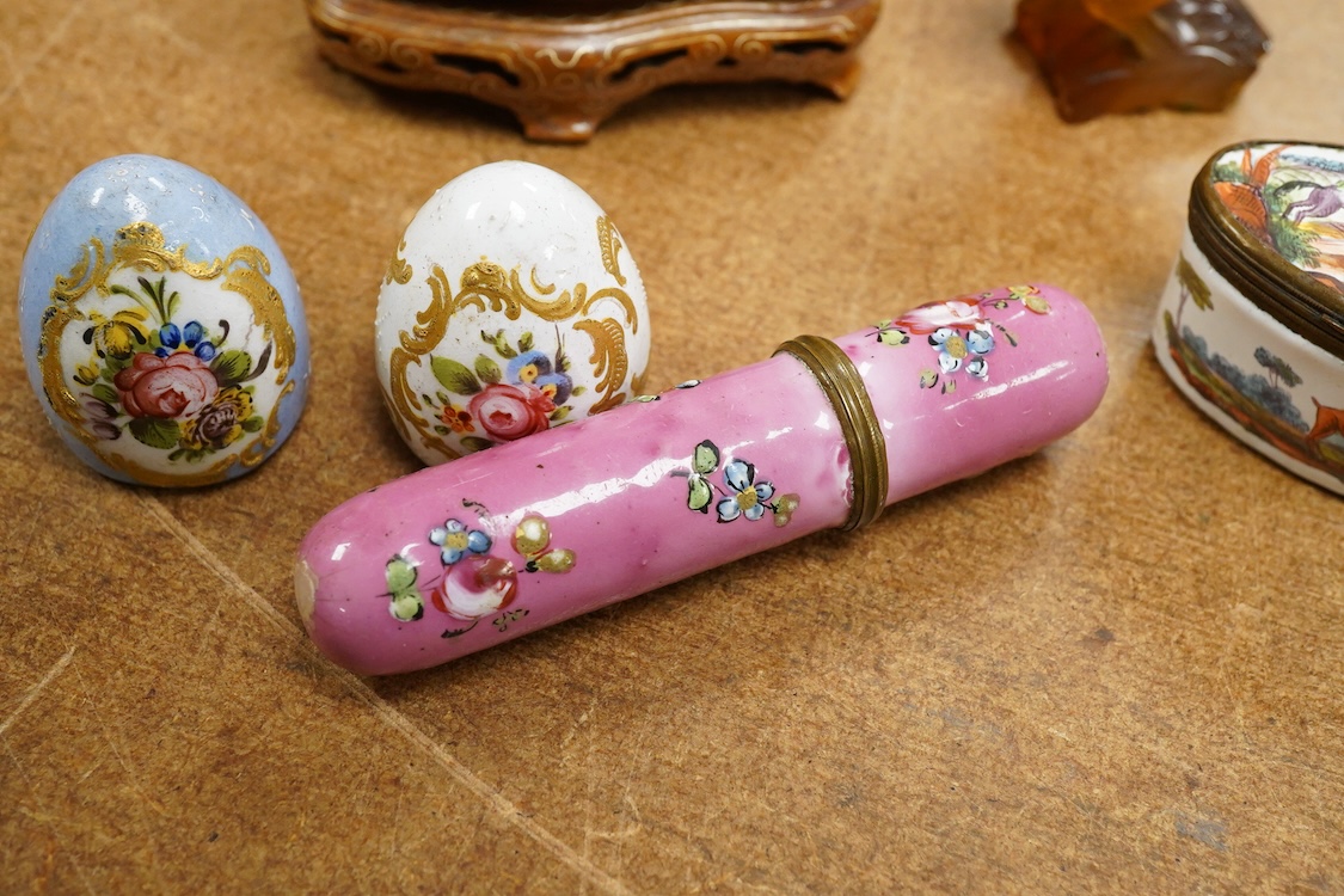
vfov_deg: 29.9
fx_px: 1680
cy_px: 448
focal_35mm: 45
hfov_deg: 43.6
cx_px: 672
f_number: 7.1
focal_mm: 30
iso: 2500
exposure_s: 1/100
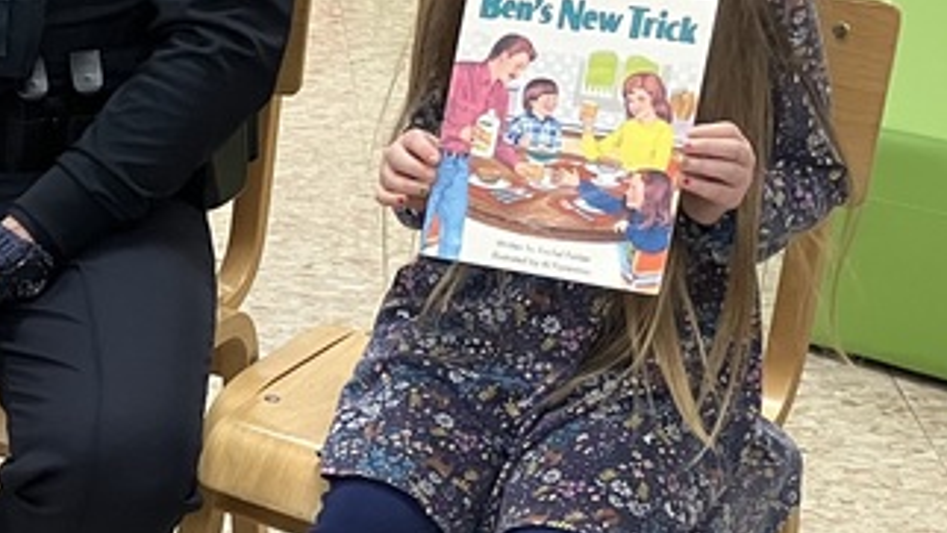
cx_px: -32
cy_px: 374
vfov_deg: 12.5
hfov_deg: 21.1
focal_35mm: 97
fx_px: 2435
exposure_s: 1/60
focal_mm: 3.99
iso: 200
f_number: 1.8
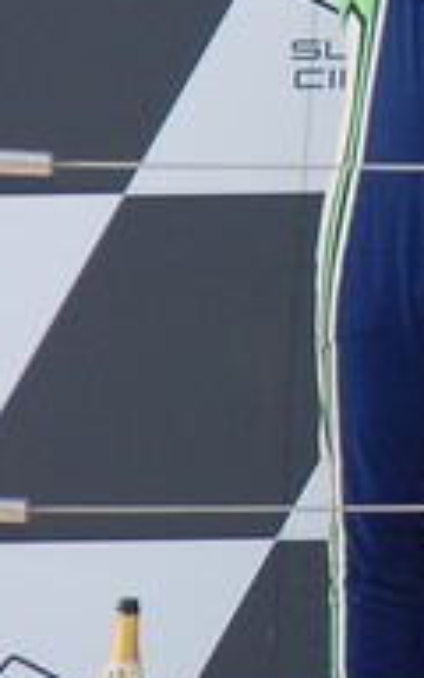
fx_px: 14309
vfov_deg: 2.7
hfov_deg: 1.7
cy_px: -14
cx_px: 1155
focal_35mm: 774
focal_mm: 135
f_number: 6.7
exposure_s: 1/180
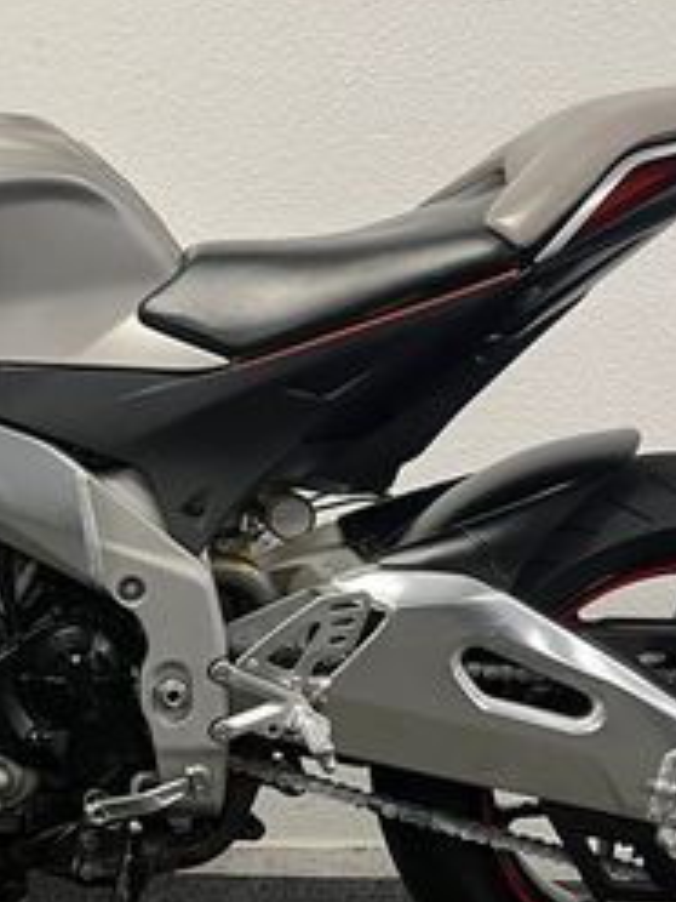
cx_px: -4
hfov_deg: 21.2
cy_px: 473
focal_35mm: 67
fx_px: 1745
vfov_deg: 29.0
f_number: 1.6
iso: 80
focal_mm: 5.1
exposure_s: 1/50
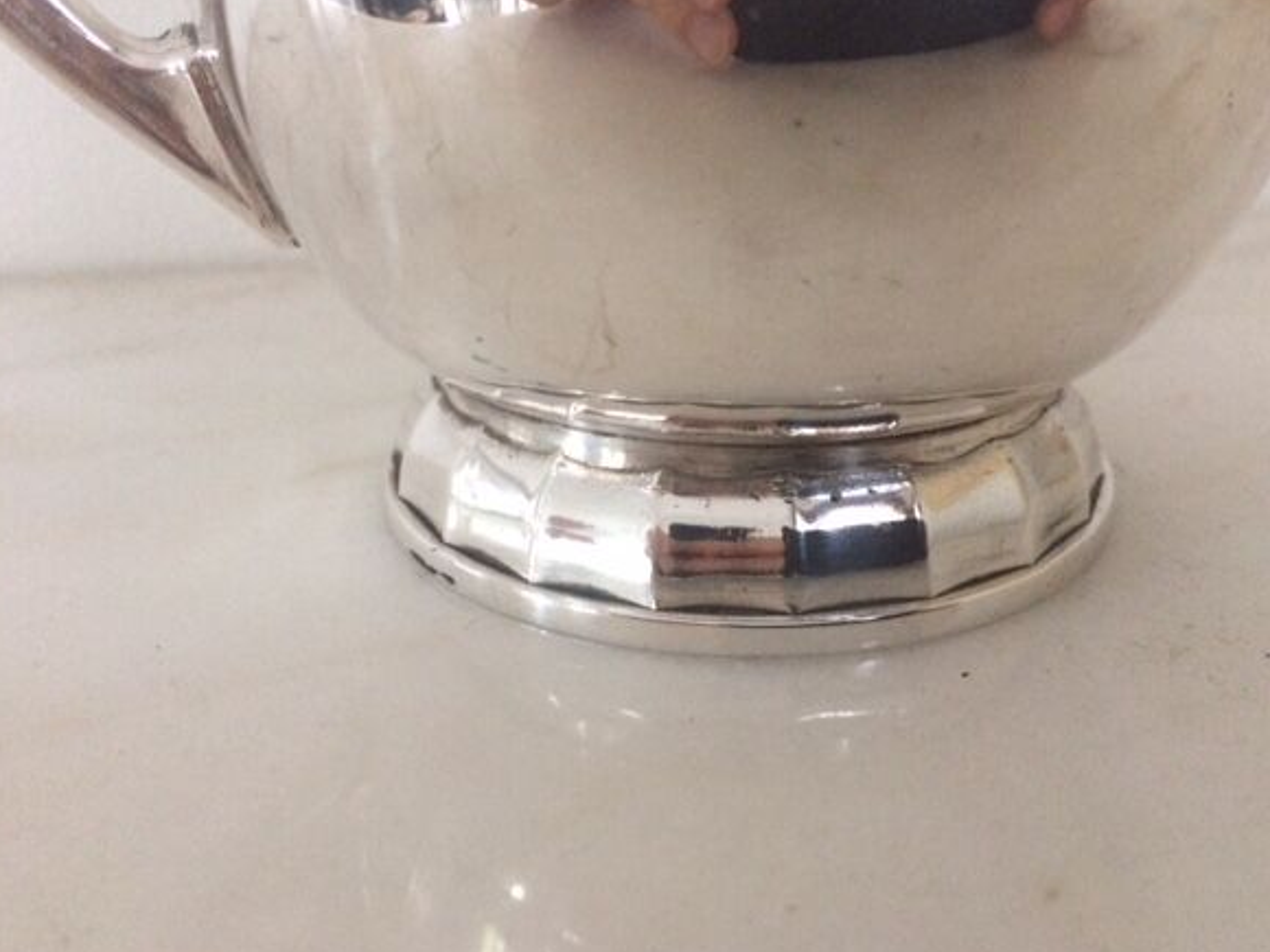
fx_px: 1174
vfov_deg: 44.2
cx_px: 679
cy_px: 473
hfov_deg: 56.8
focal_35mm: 32
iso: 320
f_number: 2.2
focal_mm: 4.15
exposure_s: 1/25
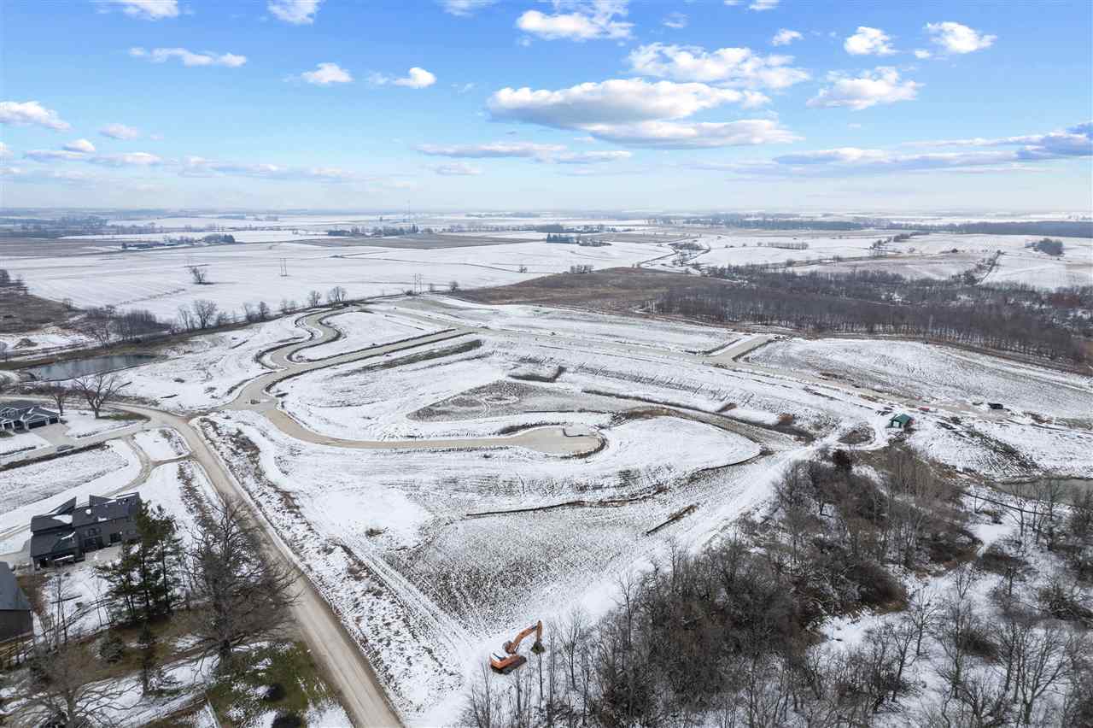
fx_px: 668
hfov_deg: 78.6
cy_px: 364
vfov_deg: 57.2
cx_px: 546
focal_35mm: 22
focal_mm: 8.38
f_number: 2.8
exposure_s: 1/500
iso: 100
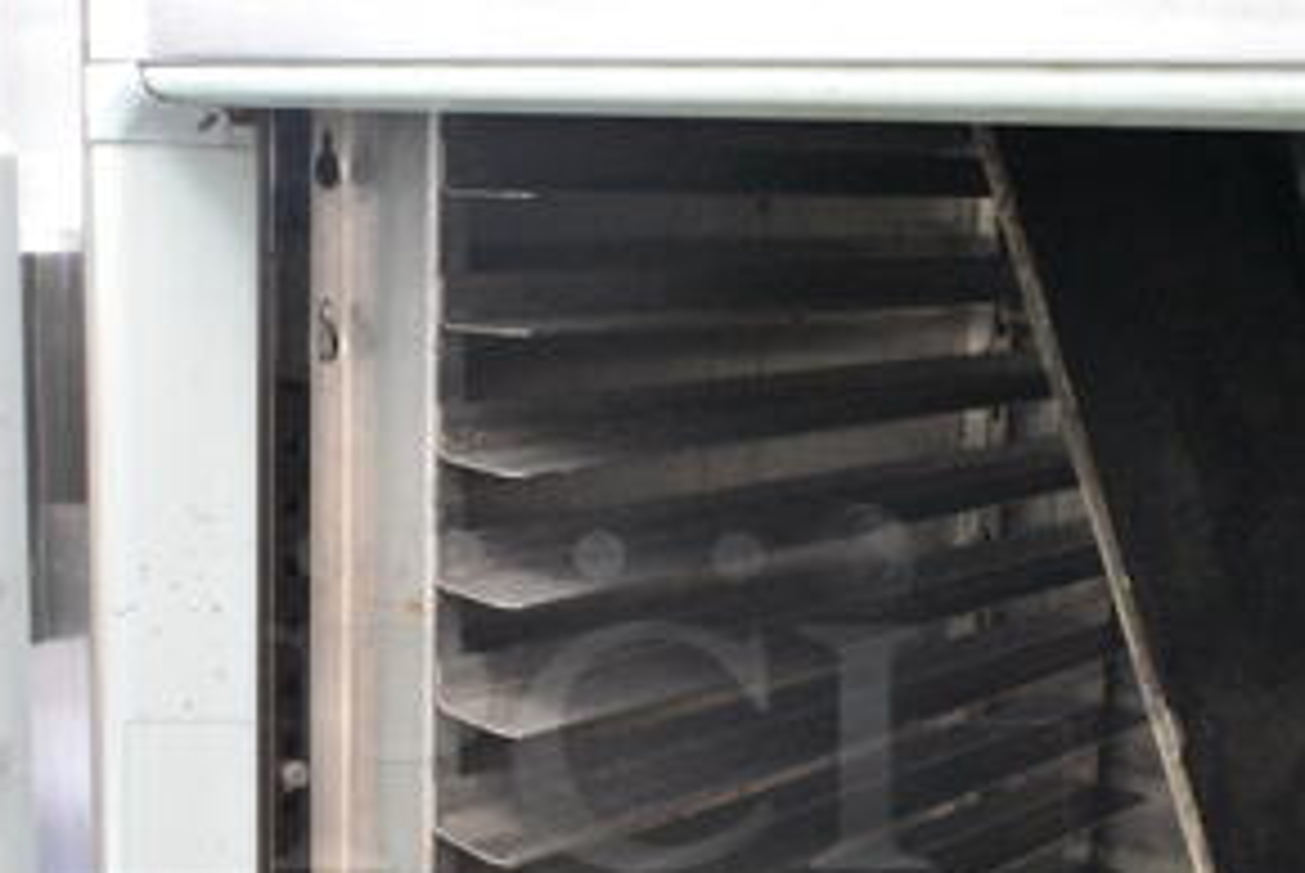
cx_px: 598
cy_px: 738
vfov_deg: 21.3
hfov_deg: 31.8
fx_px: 2286
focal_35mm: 63
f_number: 3.8
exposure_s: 1/30
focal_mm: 20
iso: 5600
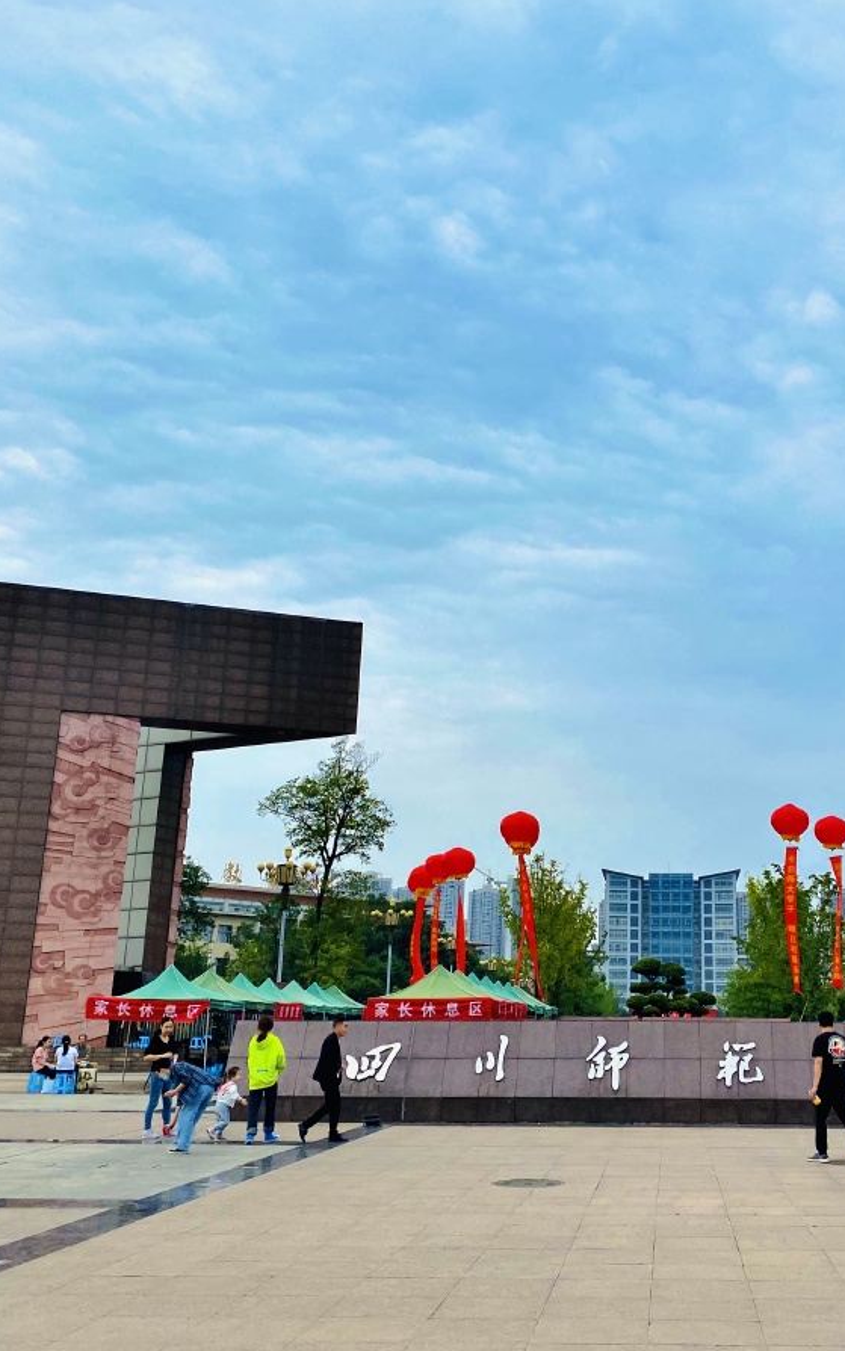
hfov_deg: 33.8
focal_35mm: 37
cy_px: 677
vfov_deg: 52.7
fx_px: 1363
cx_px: 633
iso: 32
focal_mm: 4.25
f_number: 1.8
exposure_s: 1/738
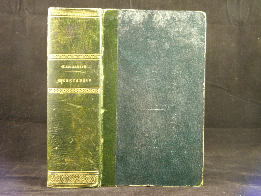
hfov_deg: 38.2
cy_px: 98
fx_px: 377
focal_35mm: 50
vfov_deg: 29.1
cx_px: 130
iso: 400
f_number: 4
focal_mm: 9.1
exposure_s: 1/6
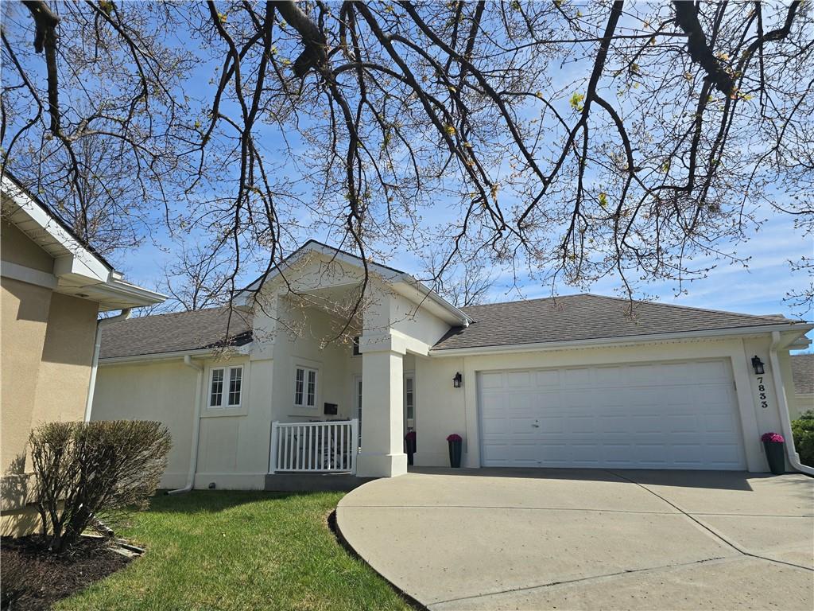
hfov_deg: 73.9
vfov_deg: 58.9
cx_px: 407
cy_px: 306
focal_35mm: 23
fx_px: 541
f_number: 1.7
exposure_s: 1/868
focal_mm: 6.3
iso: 12
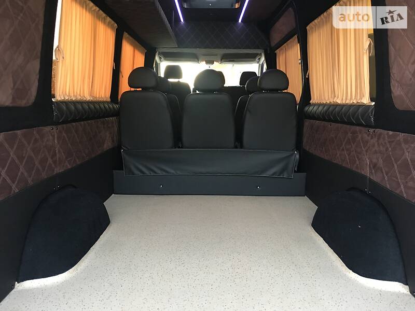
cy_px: 156
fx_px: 348
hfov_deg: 61.7
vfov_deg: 48.2
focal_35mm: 29
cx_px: 208
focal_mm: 4.2
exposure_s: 1/33
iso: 160
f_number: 2.2
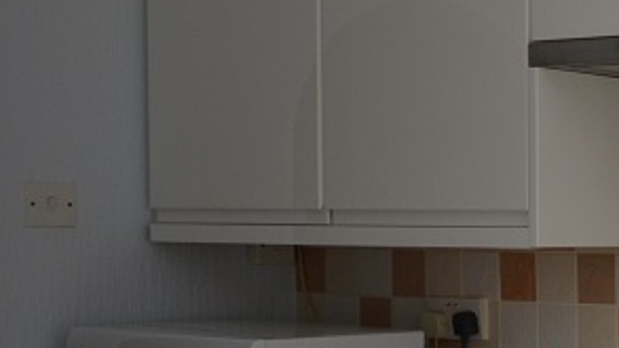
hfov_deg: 19.5
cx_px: 1113
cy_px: 257
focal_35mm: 81
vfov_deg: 14.9
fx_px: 1330
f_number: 4
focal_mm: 14
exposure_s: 1/60
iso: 360
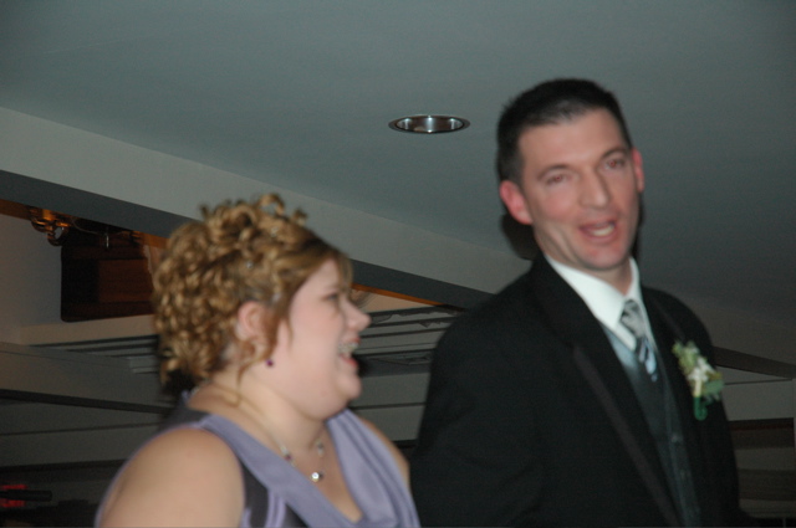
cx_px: 398
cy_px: 264
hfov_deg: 19.5
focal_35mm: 105
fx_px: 2319
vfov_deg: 13.0
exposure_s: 1/60
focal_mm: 70
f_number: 4.5
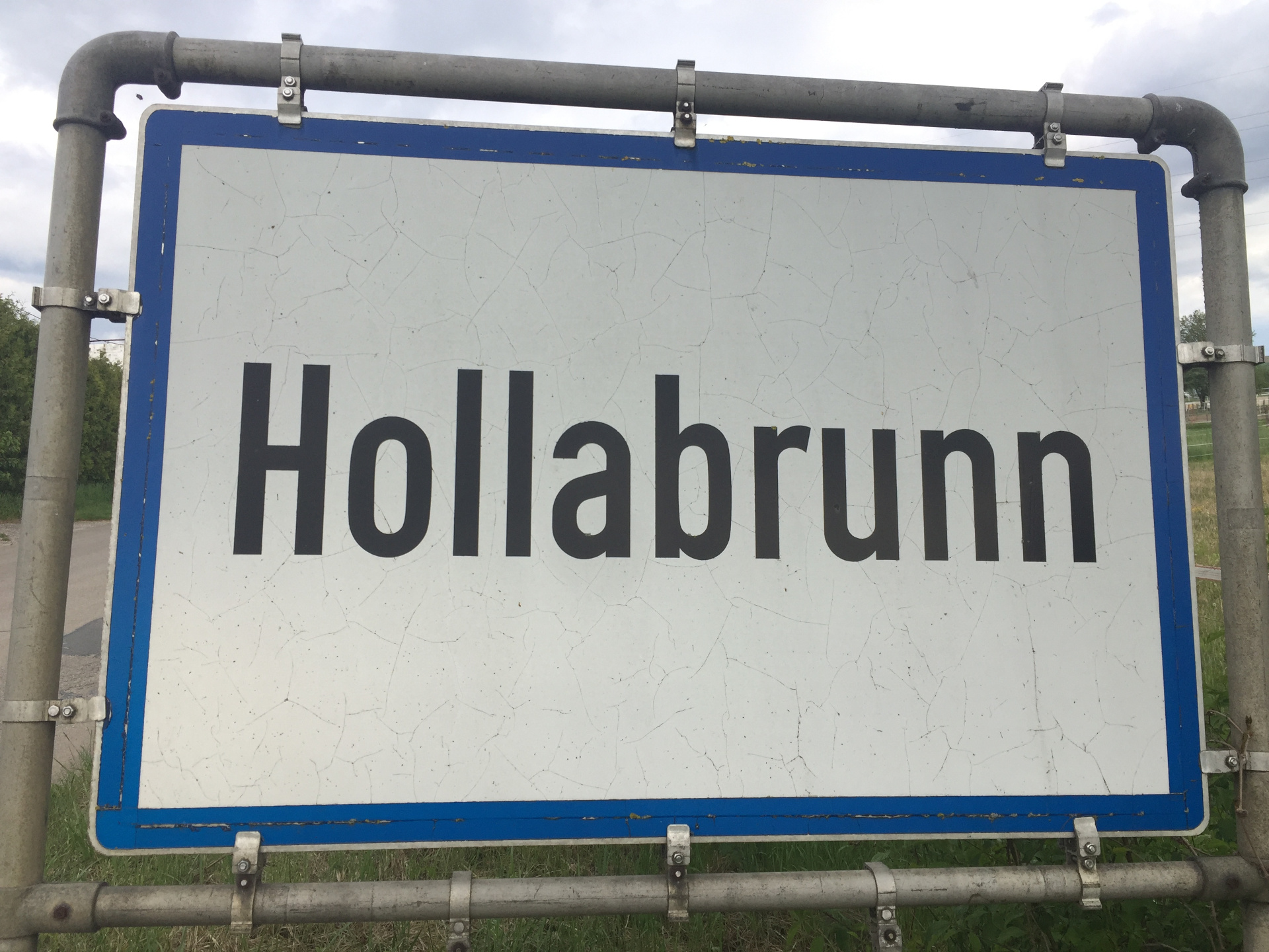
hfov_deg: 61.7
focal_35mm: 29
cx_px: 634
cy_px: 476
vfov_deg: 48.2
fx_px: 1063
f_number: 2.2
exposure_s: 1/1014
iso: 32
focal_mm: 4.15
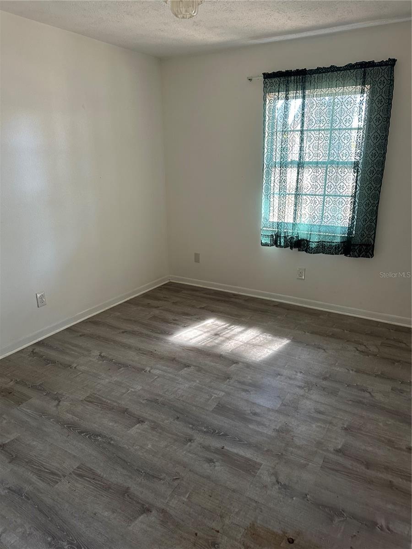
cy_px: 274
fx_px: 381
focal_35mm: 24
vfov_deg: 71.6
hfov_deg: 56.8
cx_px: 206
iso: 320
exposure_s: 1/60
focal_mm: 6.86
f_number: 1.78
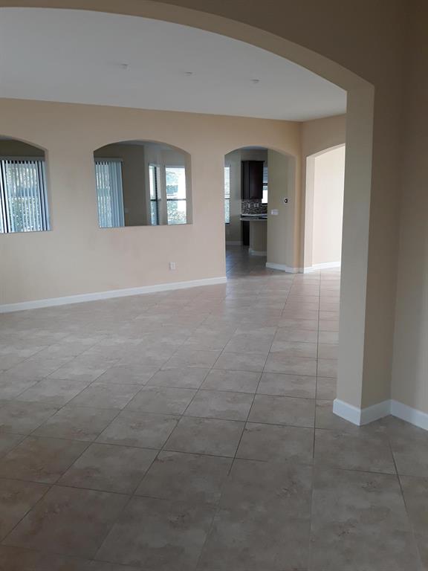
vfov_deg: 63.4
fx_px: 462
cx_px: 214
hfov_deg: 49.7
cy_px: 286
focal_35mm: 28
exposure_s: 1/100
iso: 64
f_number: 1.7
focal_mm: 3.7
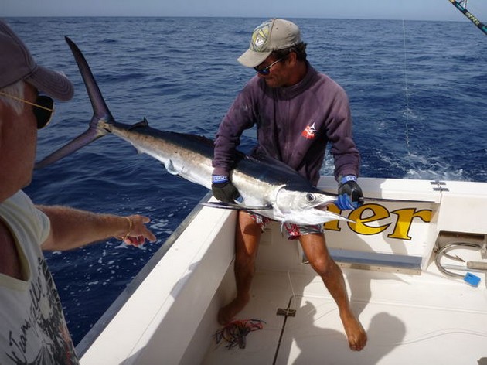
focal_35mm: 28
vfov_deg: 49.7
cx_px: 244
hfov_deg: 63.5
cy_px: 182
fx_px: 394
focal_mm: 4.9
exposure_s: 1/1300
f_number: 3.3
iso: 100
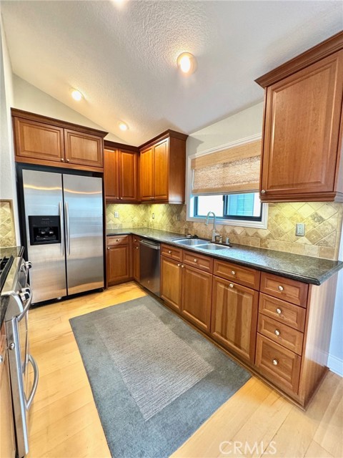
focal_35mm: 14
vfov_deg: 102.1
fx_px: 185
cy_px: 229
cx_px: 172
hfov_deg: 85.7
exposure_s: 1/60
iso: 500
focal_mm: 2.22
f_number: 2.2
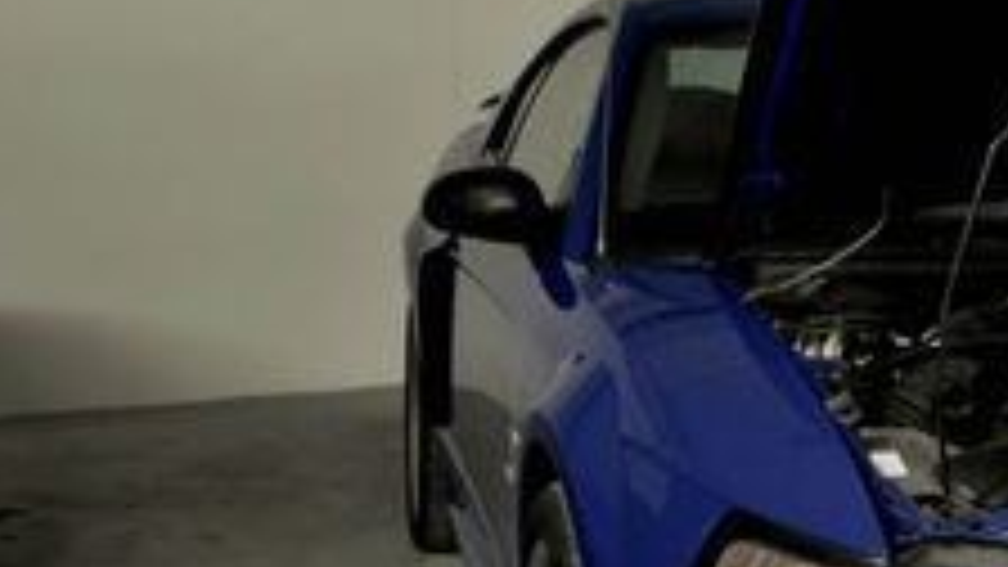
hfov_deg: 23.0
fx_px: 2165
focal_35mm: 81
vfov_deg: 14.9
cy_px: 387
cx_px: 1350
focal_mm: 18
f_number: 6.3
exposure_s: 1.6
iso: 100
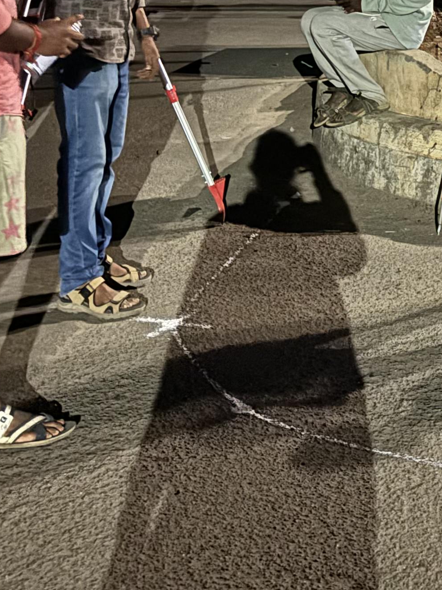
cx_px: 513
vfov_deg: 23.2
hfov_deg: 17.9
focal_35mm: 79
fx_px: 1345
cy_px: -60
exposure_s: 1/14
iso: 1600
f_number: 1.6
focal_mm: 5.96
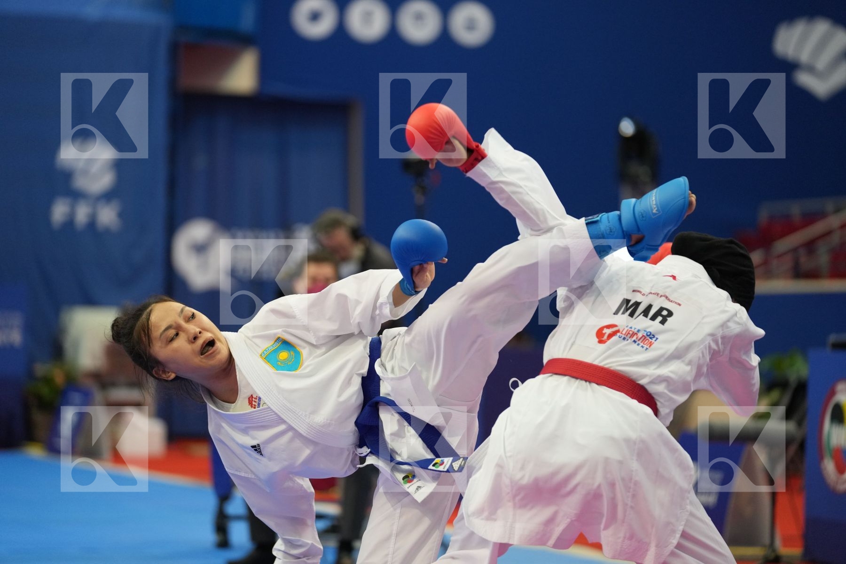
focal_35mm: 147
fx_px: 3454
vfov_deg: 9.3
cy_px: 282
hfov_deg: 14.0
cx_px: 423
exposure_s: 1/1000
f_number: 2.8
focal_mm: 147
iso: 2500
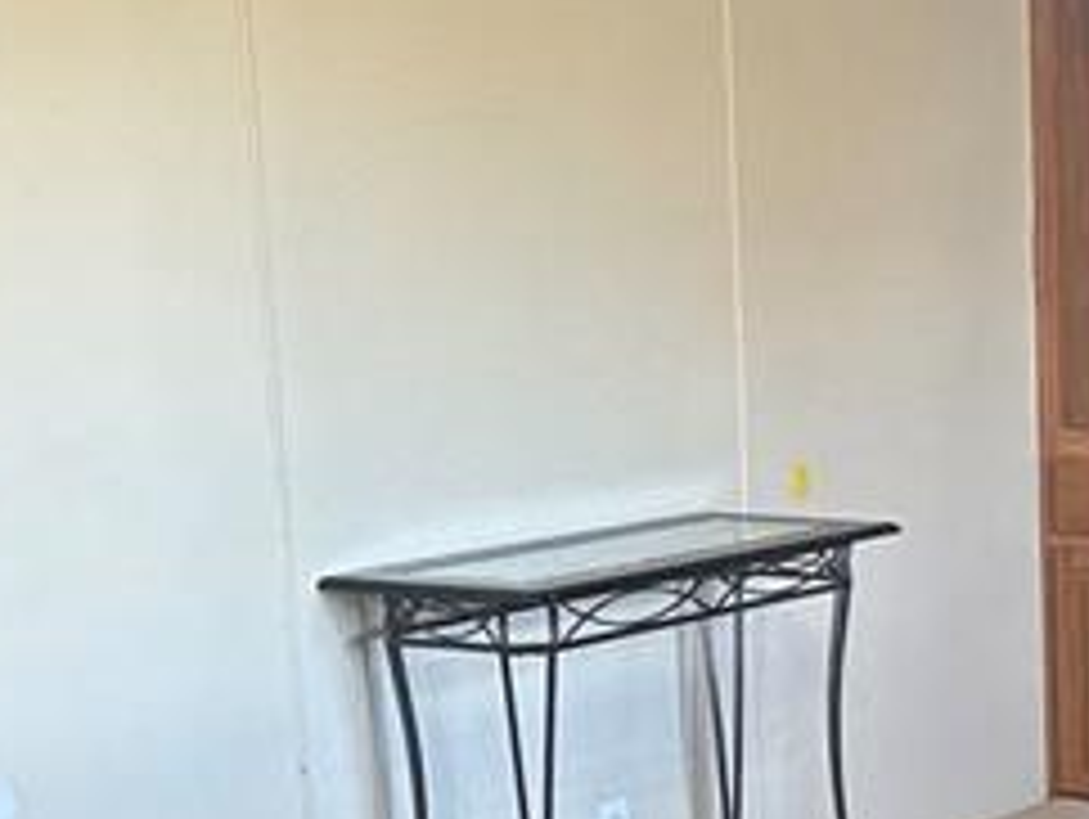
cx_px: 1310
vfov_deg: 13.2
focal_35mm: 110
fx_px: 3464
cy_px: 918
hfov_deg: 17.1
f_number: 1.6
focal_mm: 5.96
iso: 160
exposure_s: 1/60
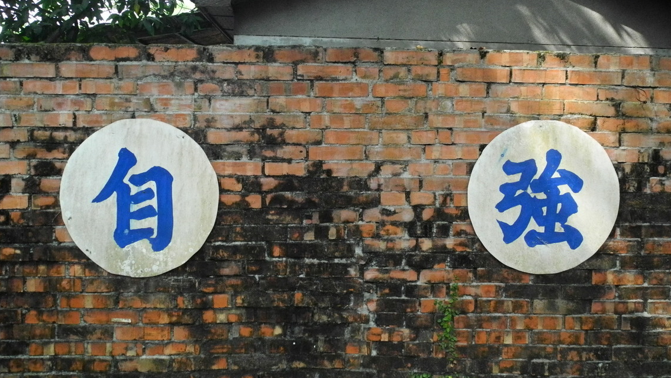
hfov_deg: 62.6
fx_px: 552
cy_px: 145
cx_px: 339
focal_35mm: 31
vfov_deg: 37.6
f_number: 2.8
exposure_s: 1/1000
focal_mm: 6
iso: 800
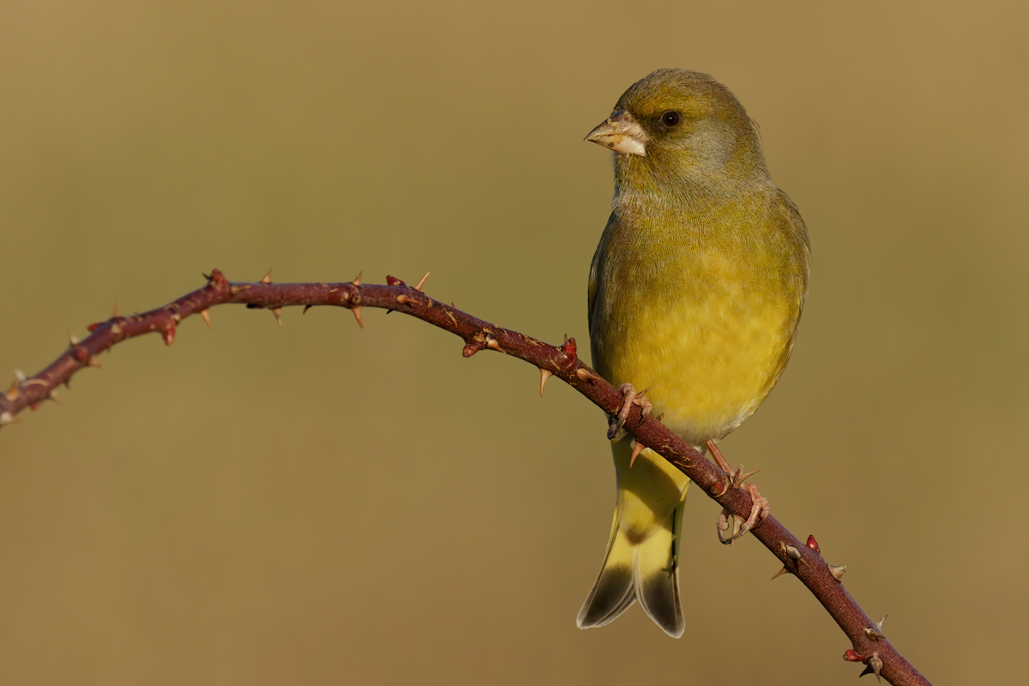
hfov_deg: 3.4
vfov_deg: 2.3
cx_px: 514
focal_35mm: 600
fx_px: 17149
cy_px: 343
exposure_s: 1/1600
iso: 1000
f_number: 10
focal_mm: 600
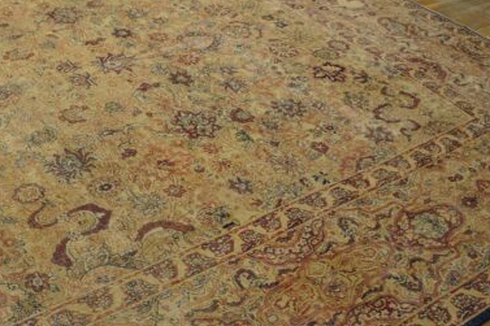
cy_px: 169
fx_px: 585
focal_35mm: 43
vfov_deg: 31.2
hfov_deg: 44.4
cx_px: 143
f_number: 4
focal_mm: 18
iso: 640
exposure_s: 1/60
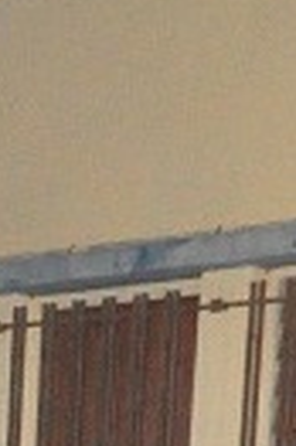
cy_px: 882
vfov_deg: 10.0
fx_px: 2362
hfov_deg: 6.8
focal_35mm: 191
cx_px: -405
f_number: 13
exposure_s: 1/80
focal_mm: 26
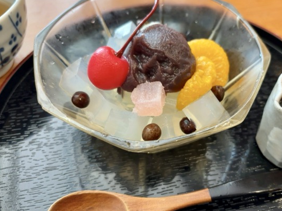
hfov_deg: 53.5
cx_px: 173
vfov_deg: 41.8
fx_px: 277
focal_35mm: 34
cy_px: 102
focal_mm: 5.96
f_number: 1.6
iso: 320
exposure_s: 1/50
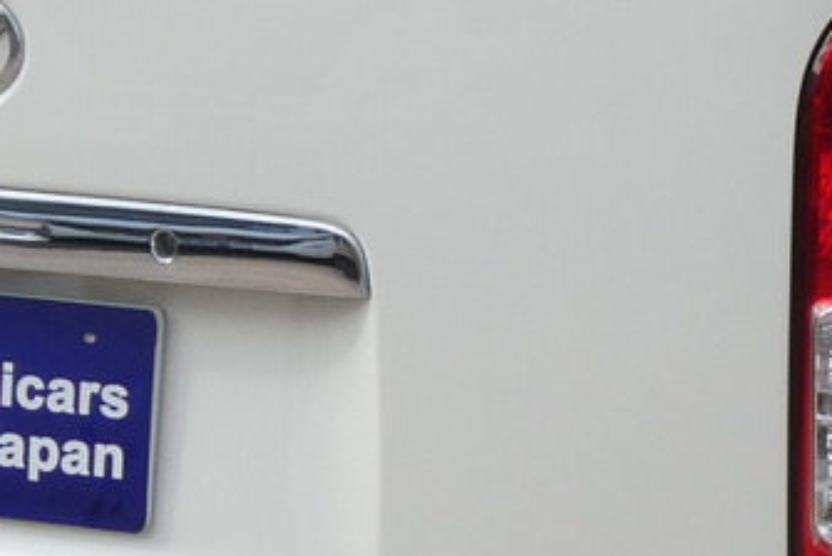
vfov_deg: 5.1
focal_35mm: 268
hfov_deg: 7.6
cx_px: 1068
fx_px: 6199
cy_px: -84
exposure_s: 1/320
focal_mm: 9.6
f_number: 4.1
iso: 80
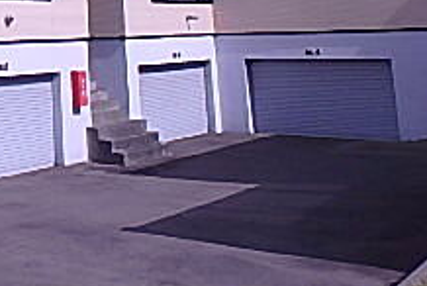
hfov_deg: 28.5
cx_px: -43
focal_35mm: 64
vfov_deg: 19.1
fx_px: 760
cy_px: -123
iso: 125
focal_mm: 3.7
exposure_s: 1/800
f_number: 6
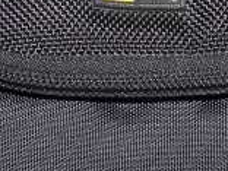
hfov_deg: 13.7
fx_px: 948
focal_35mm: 144
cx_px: 161
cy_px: 51
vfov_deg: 10.3
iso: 100
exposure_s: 1/30
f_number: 4
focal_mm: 7.4
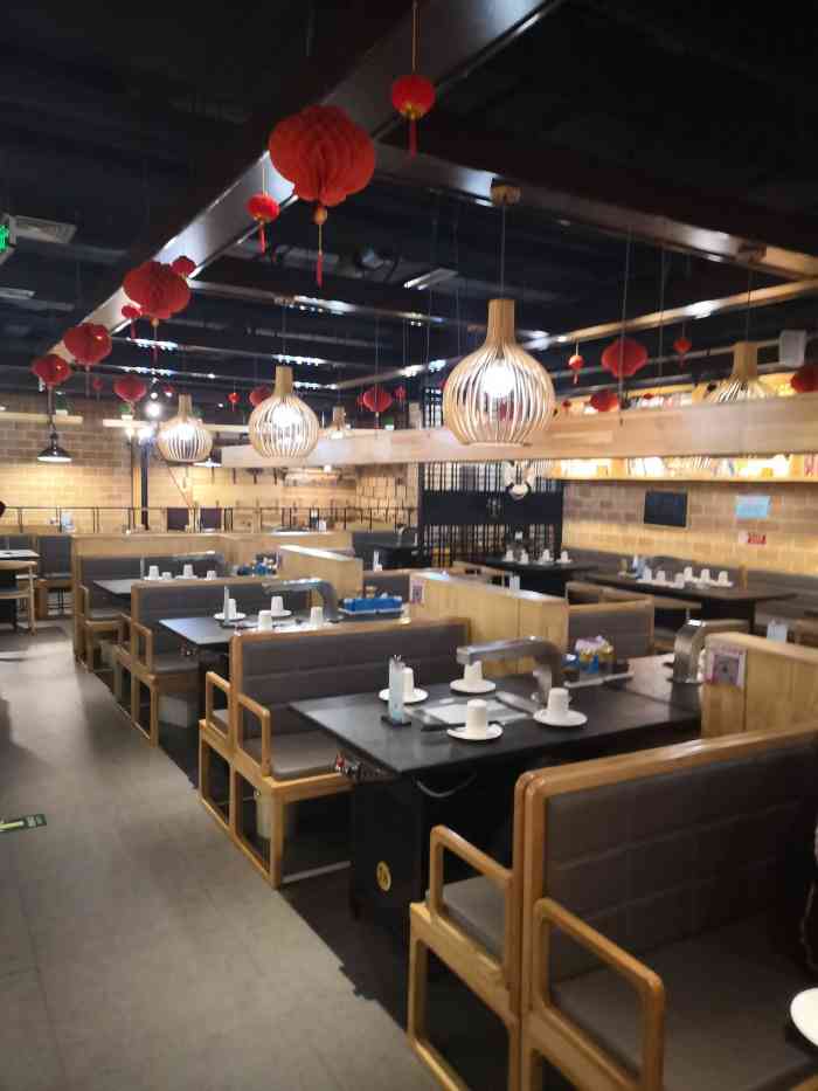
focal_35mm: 26
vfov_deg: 67.3
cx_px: 409
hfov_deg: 53.1
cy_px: 546
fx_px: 819
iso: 800
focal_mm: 4.75
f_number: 1.8
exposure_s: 1/50
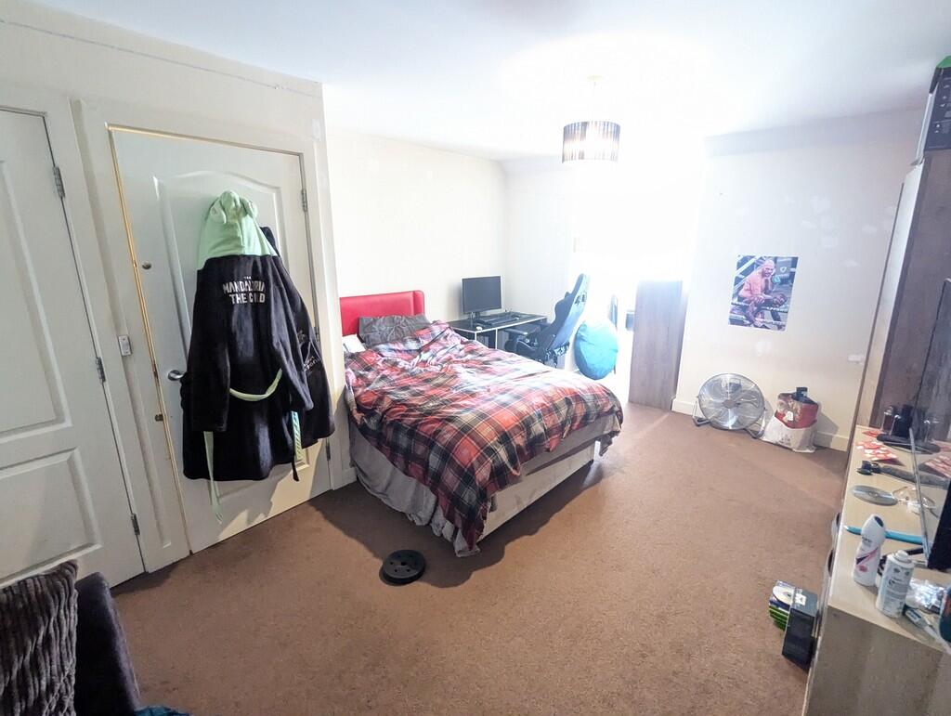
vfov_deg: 78.2
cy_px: 358
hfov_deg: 94.4
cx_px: 476
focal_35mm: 16
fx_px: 440
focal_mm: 2.35
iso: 1985
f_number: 2.2
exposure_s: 1/25.7
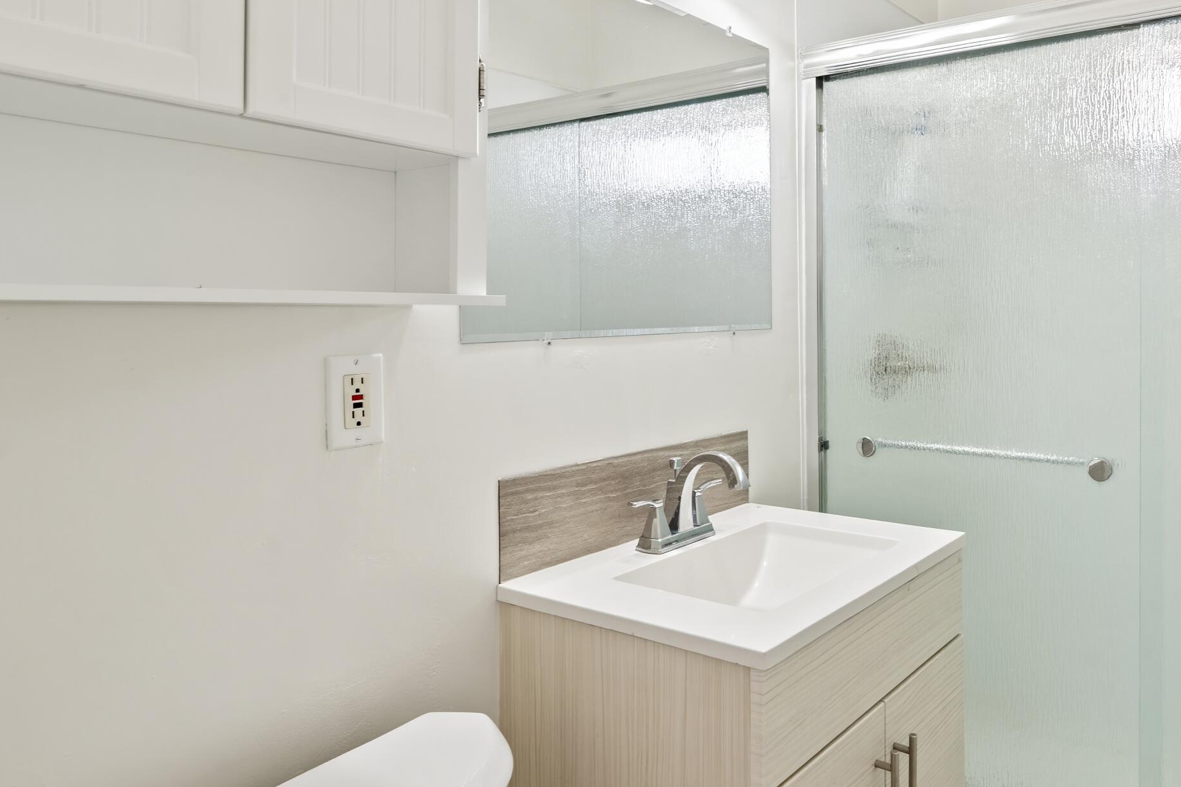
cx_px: 818
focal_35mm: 26
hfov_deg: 66.8
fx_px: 853
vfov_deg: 49.2
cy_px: 306
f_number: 9
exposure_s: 1/10
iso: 800
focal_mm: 16
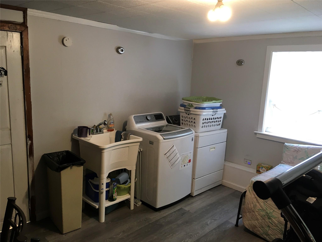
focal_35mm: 29
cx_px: 161
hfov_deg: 61.7
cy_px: 121
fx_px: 270
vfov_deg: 48.2
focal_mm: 4.15
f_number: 2.2
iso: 32
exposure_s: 1/30
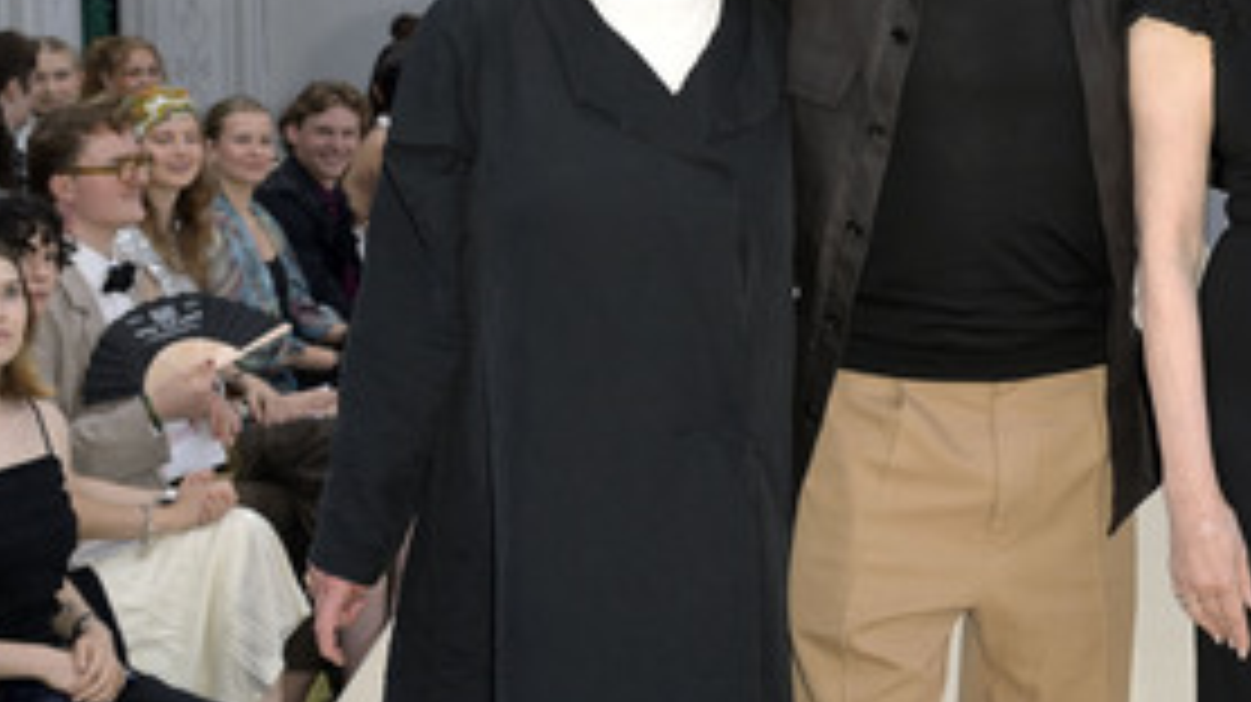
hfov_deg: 24.7
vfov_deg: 14.1
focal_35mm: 85
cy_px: 135
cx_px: 988
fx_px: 2818
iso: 500
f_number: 5.6
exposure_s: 1/250
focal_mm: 50
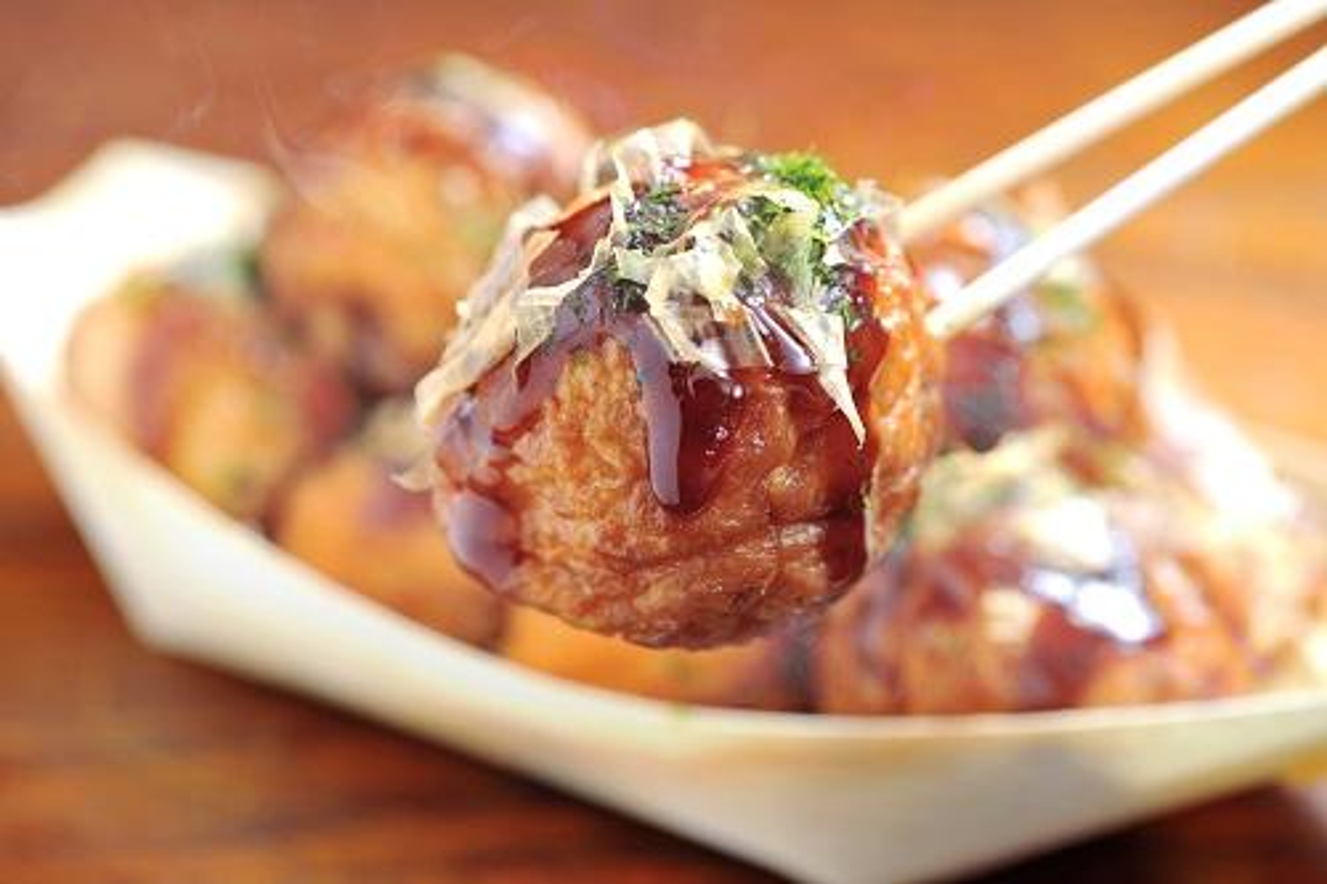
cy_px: 442
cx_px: 664
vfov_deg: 22.6
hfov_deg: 33.4
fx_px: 2211
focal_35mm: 60
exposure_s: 1/100
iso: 64
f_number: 8
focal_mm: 60
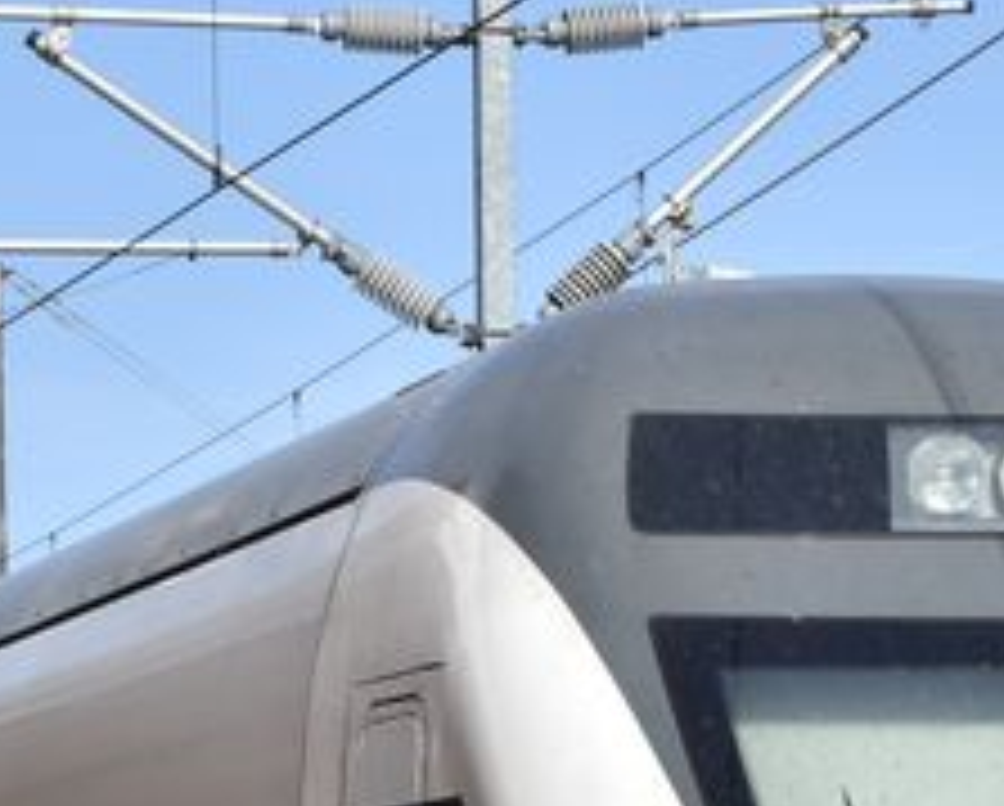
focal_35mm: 242
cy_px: 1157
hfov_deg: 8.0
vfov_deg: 6.3
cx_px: 396
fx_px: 7200
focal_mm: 48
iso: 100
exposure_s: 1/100
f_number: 13
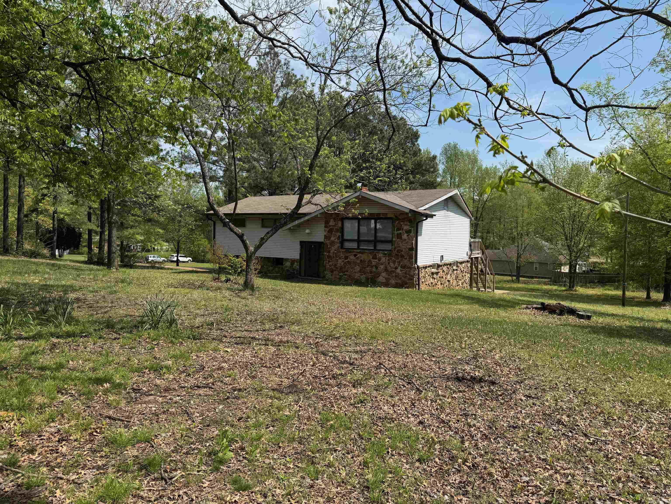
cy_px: 252
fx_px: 465
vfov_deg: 56.8
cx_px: 336
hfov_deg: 71.6
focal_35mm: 24
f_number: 1.78
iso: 80
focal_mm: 6.76
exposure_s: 1/3802
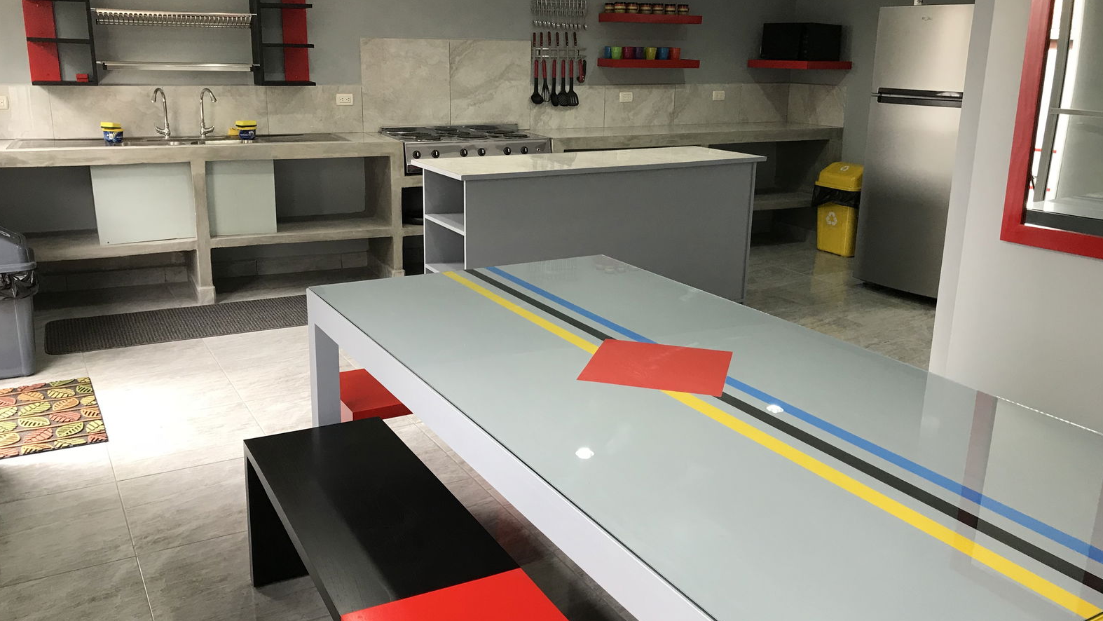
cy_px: 294
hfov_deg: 62.6
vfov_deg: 37.8
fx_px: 907
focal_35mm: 31
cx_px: 552
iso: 32
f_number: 1.8
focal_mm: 3.99
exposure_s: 1/40
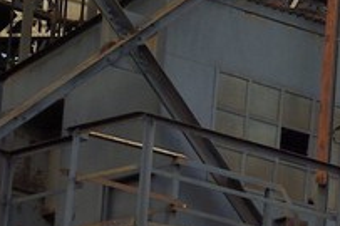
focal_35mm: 315
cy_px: 388
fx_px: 2973
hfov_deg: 5.7
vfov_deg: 4.3
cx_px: 1281
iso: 200
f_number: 10
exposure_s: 1/160
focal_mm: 40
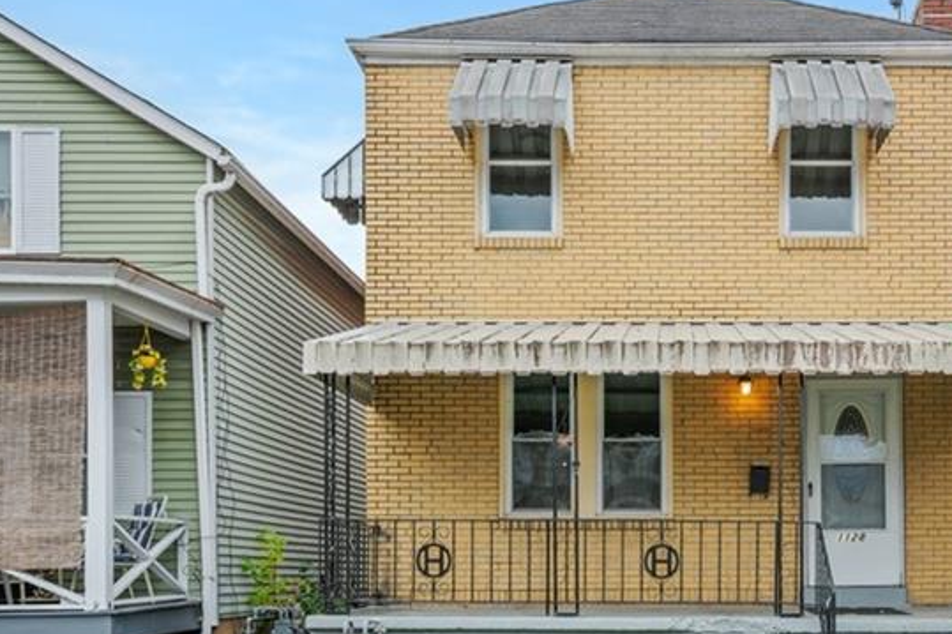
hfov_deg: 48.4
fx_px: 1030
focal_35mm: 39
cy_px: 353
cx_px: 666
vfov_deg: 34.2
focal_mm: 20.5
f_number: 8
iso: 400
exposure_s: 1/125
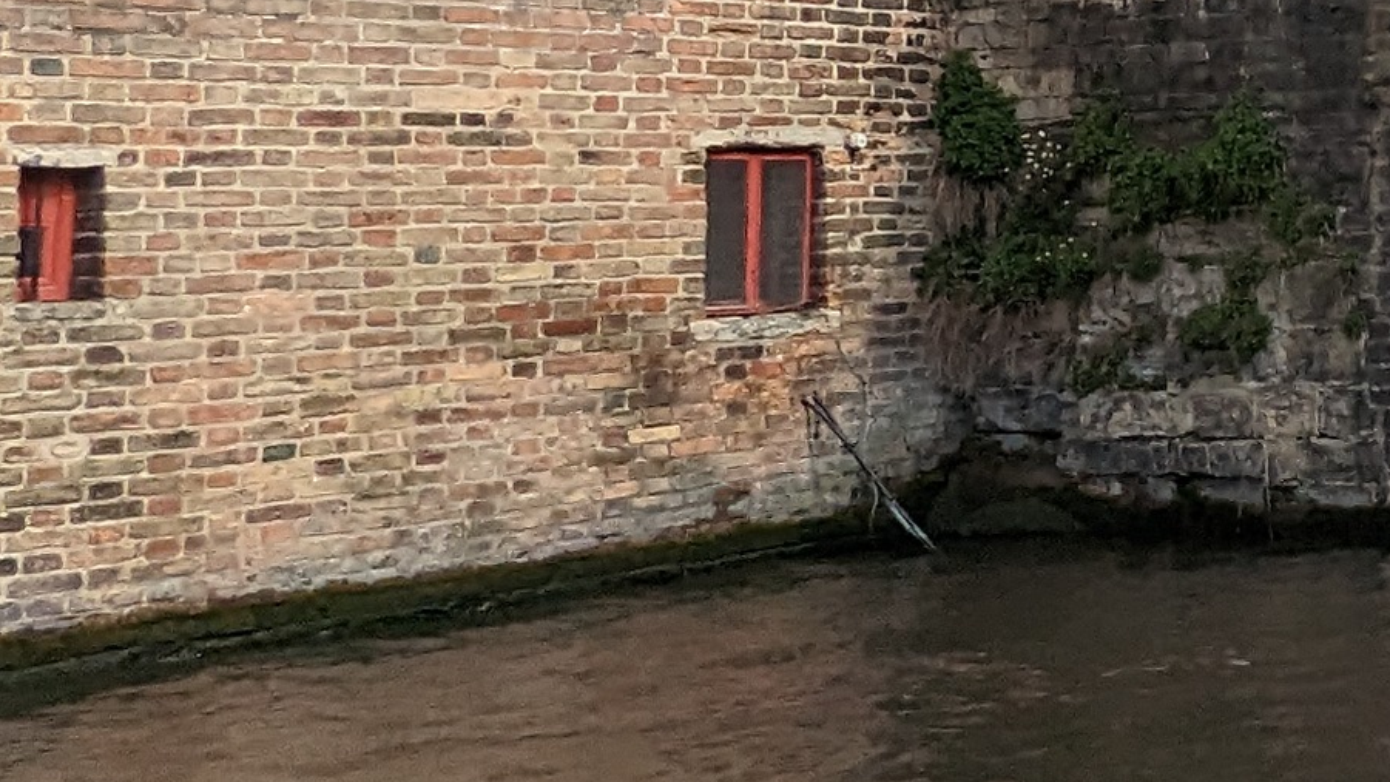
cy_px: -102
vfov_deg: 15.1
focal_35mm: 78
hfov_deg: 19.1
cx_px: 2635
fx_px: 2875
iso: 48
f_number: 2.2
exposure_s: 1/1721
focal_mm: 2.35
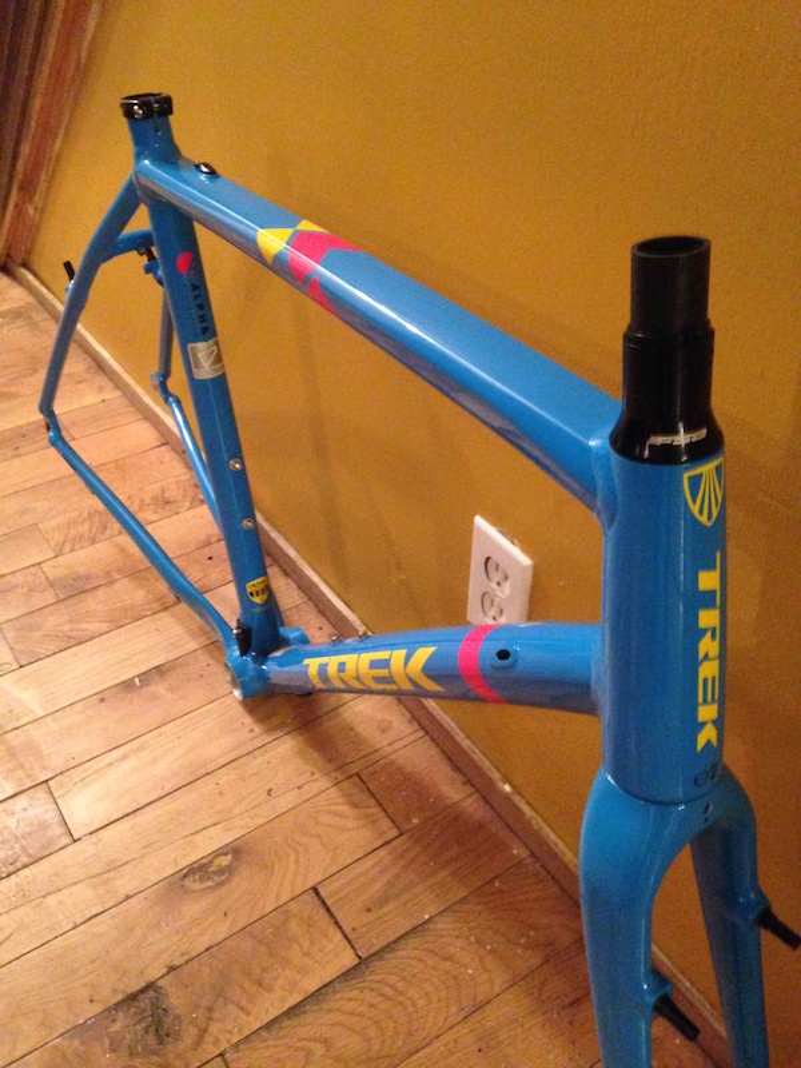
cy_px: 534
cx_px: 400
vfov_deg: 55.4
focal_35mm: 33
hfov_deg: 42.9
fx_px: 1018
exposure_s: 1/15
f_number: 2.4
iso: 800
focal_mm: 4.12
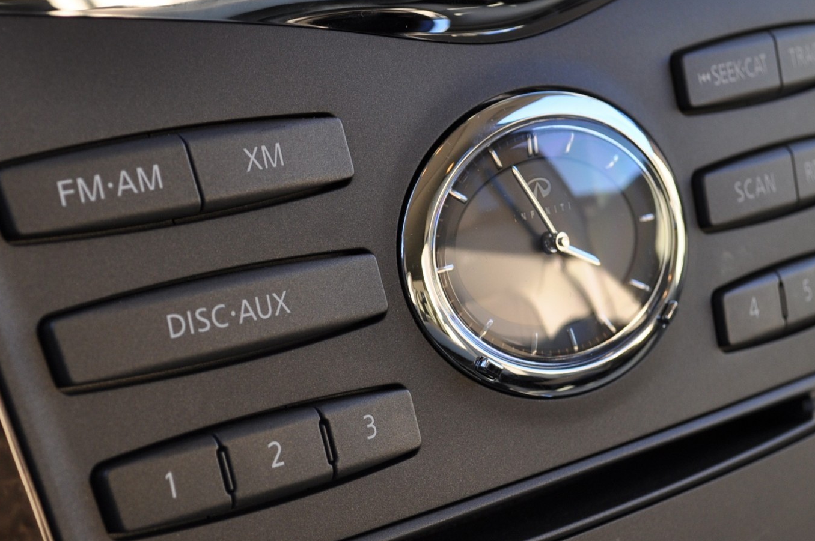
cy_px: 334
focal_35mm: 94
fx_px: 2126
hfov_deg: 21.7
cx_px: 310
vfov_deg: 14.5
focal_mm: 34
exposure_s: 1/125
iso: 220
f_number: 5.6
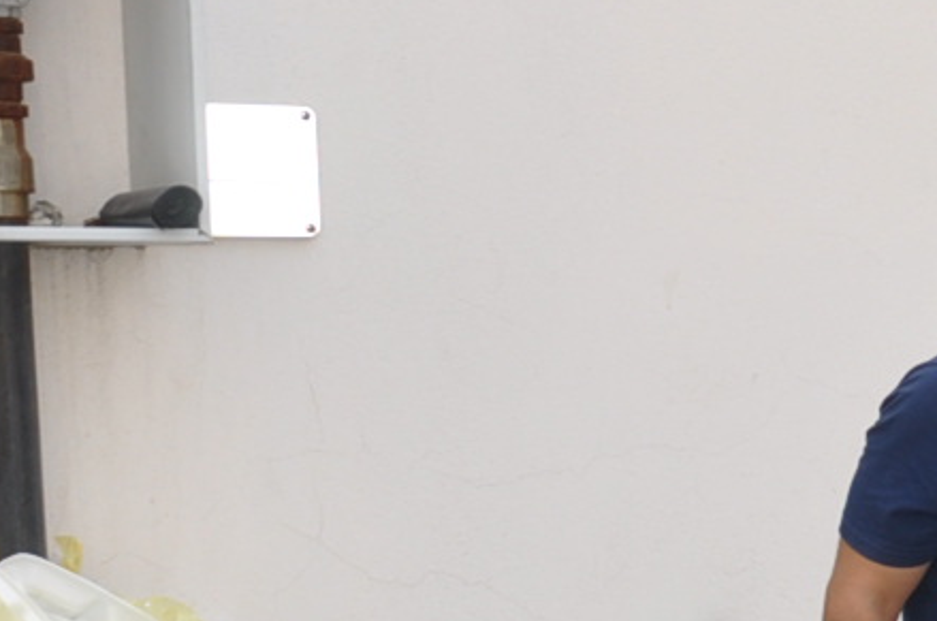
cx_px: 2064
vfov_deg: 7.7
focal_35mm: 176
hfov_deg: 10.4
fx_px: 4573
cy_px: 674
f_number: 5.6
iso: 200
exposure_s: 1/200
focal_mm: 24
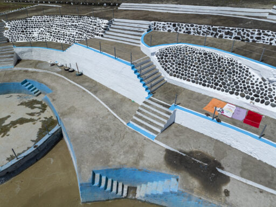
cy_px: 104
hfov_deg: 71.6
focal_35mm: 24
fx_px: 191
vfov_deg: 56.7
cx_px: 138
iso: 100
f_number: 2.8
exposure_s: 1/5000
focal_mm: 12.29
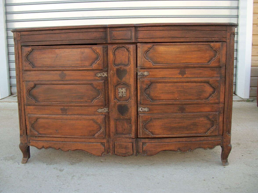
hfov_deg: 52.6
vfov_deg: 40.7
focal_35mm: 35
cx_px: 119
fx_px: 261
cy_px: 90
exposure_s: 1/160
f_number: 2.9
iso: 80
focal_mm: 5.7
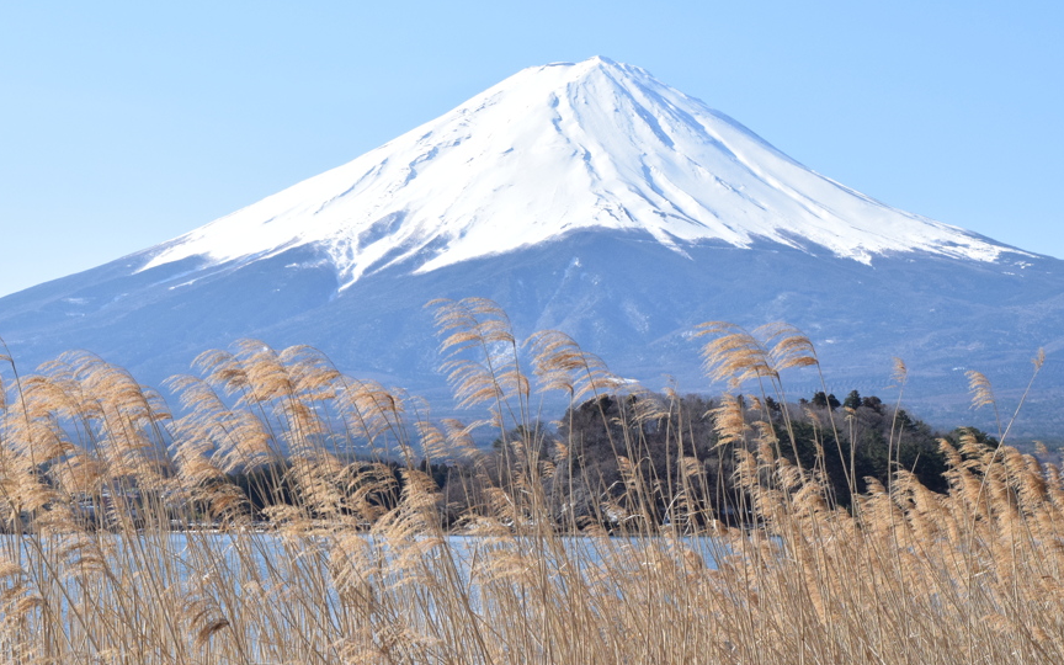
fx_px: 2888
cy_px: 308
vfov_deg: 13.1
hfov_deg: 20.9
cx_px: 516
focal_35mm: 100
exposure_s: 1/800
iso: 1250
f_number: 14
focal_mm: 55
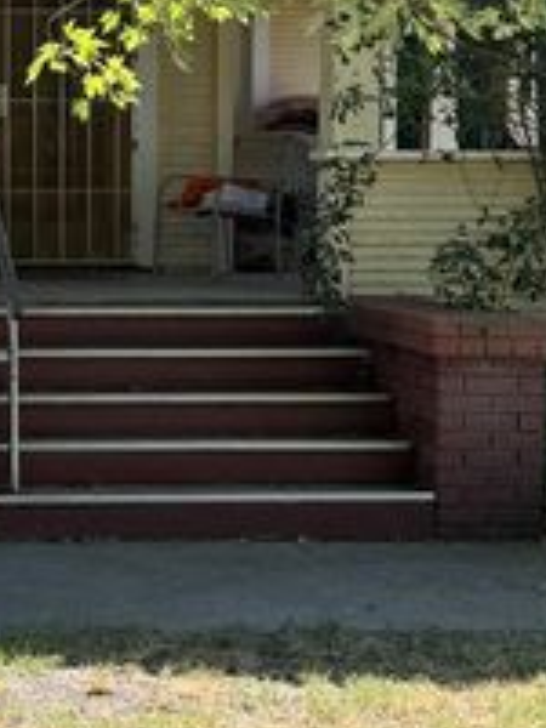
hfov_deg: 17.5
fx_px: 1682
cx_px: -131
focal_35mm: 80
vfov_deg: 24.2
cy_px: 182
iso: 80
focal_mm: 6.76
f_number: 1.78
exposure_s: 1/1010
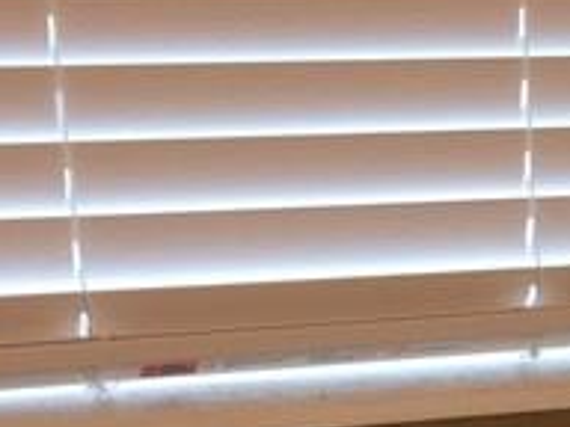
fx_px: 2552
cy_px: 910
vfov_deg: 8.9
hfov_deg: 12.2
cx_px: 828
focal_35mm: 155
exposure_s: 1/30
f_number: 2.2
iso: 32
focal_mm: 4.15
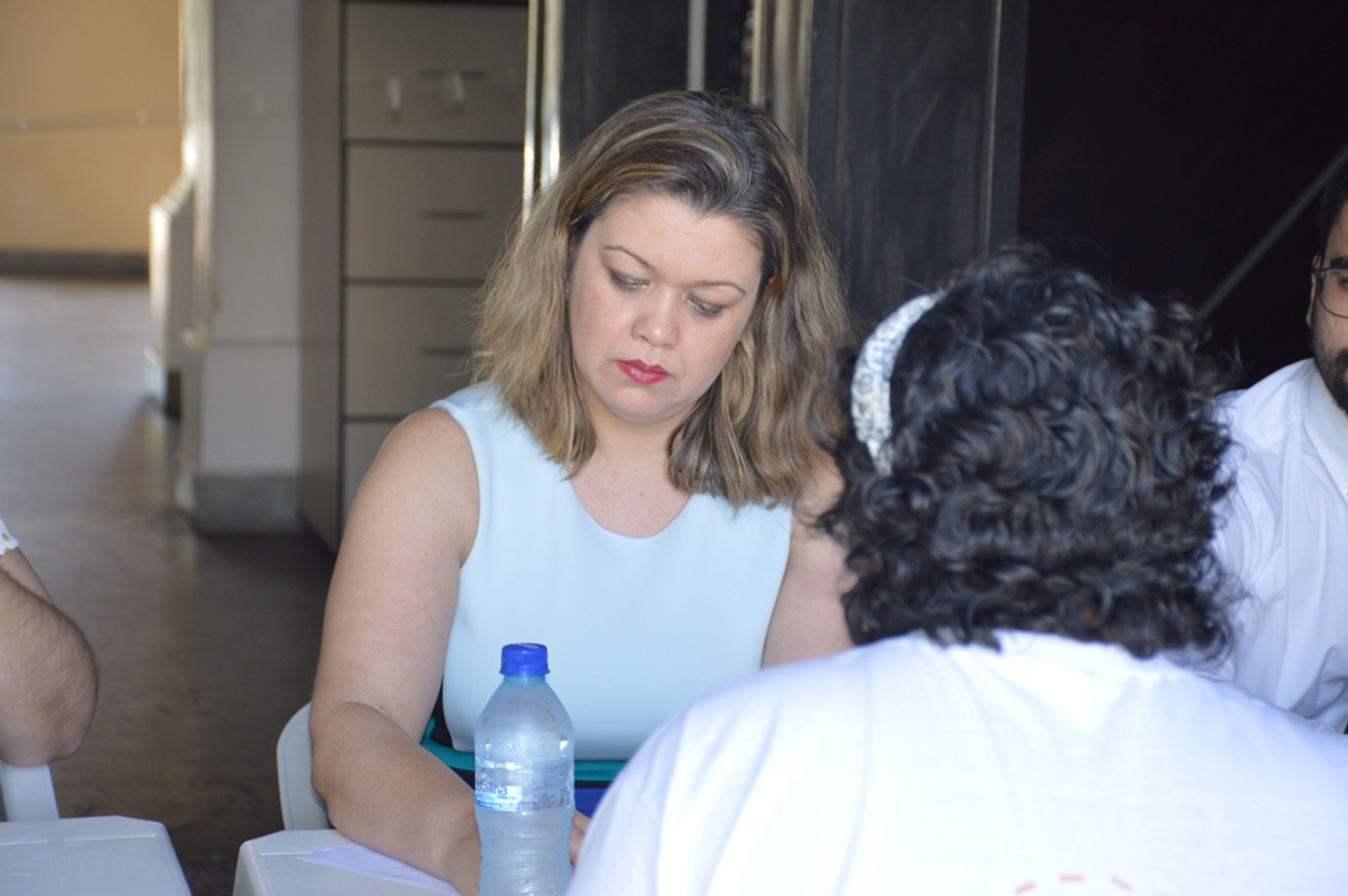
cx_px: 674
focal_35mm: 93
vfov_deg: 14.7
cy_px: 448
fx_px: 3479
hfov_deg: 21.9
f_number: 5
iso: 400
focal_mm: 62
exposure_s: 1/80
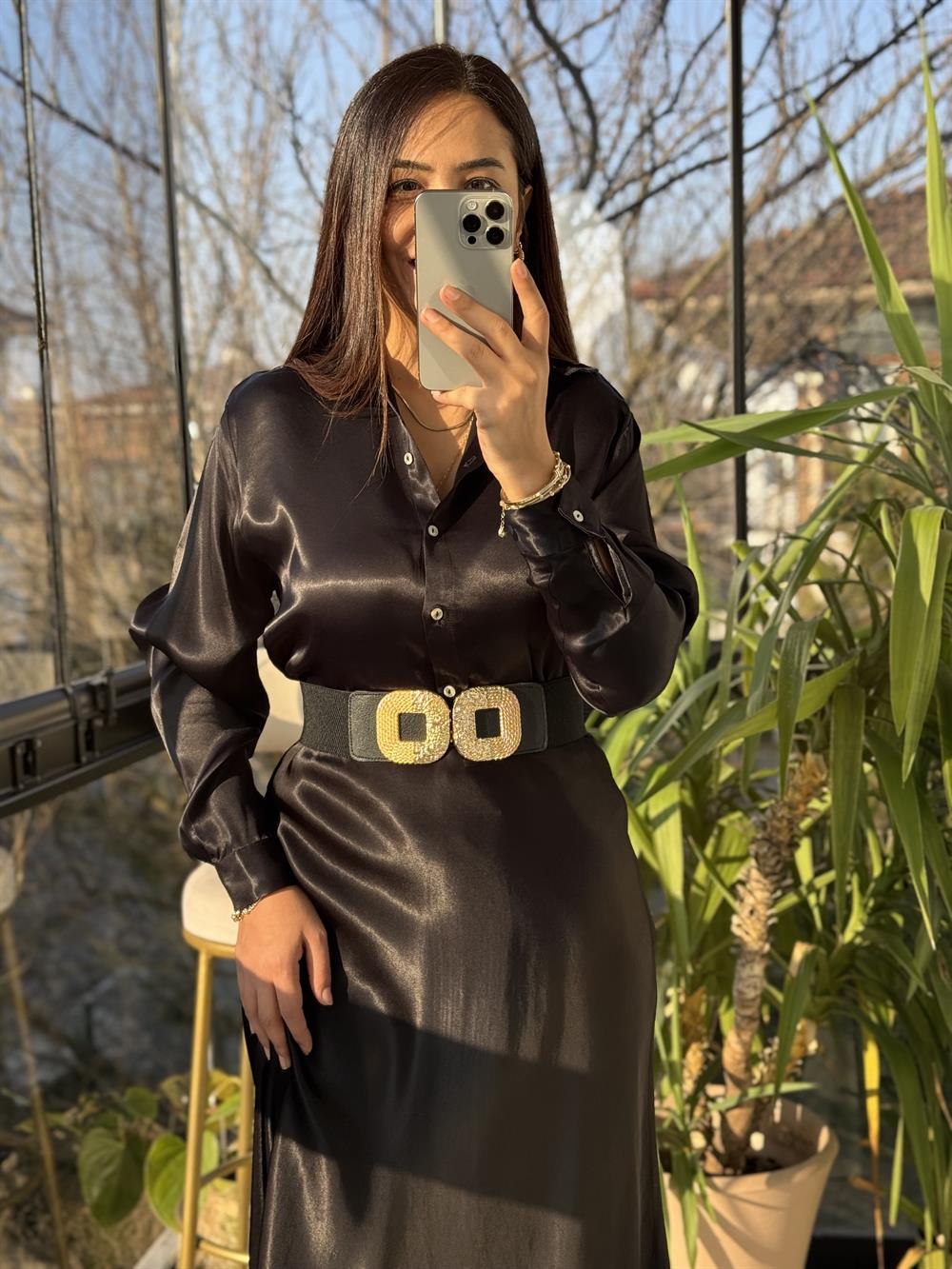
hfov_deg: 30.3
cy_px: 634
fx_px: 1760
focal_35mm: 48
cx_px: 476
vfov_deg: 39.7
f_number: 1.78
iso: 64
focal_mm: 6.76
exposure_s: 1/366
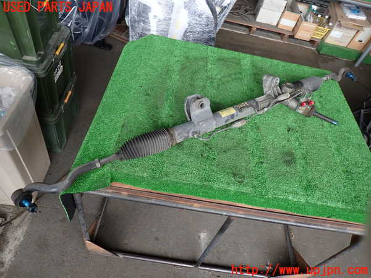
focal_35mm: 25
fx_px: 268
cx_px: 186
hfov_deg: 69.4
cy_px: 139
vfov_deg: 54.9
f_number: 2
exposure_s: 1/160
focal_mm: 4.5
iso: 100
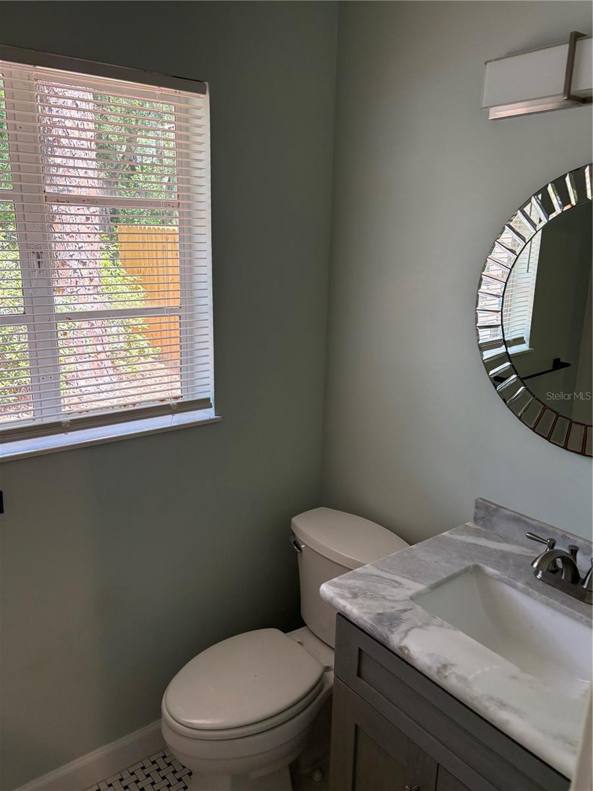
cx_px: 296
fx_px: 594
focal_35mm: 26
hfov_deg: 53.1
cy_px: 396
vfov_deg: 67.3
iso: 125
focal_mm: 5.96
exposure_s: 1/122
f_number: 1.6
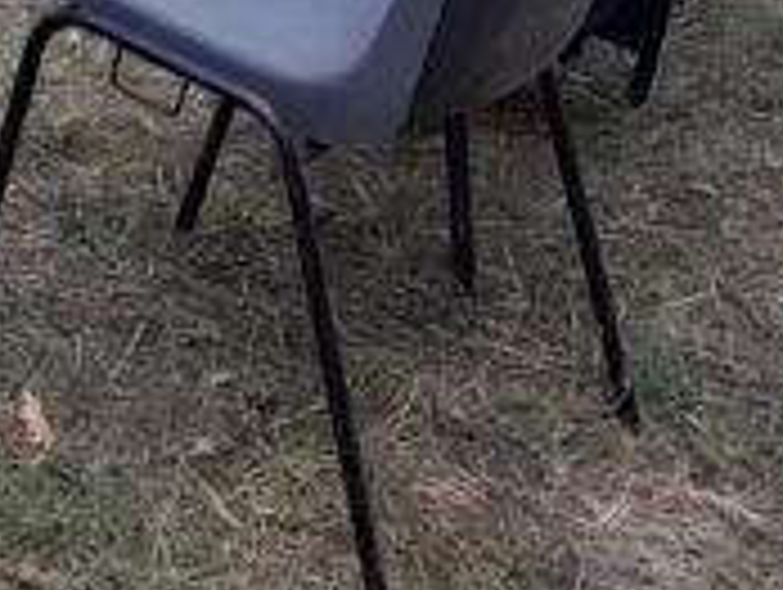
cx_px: -734
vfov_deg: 11.0
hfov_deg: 14.1
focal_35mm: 119
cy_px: -689
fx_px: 2695
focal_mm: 4
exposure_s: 1/109
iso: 40
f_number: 1.8
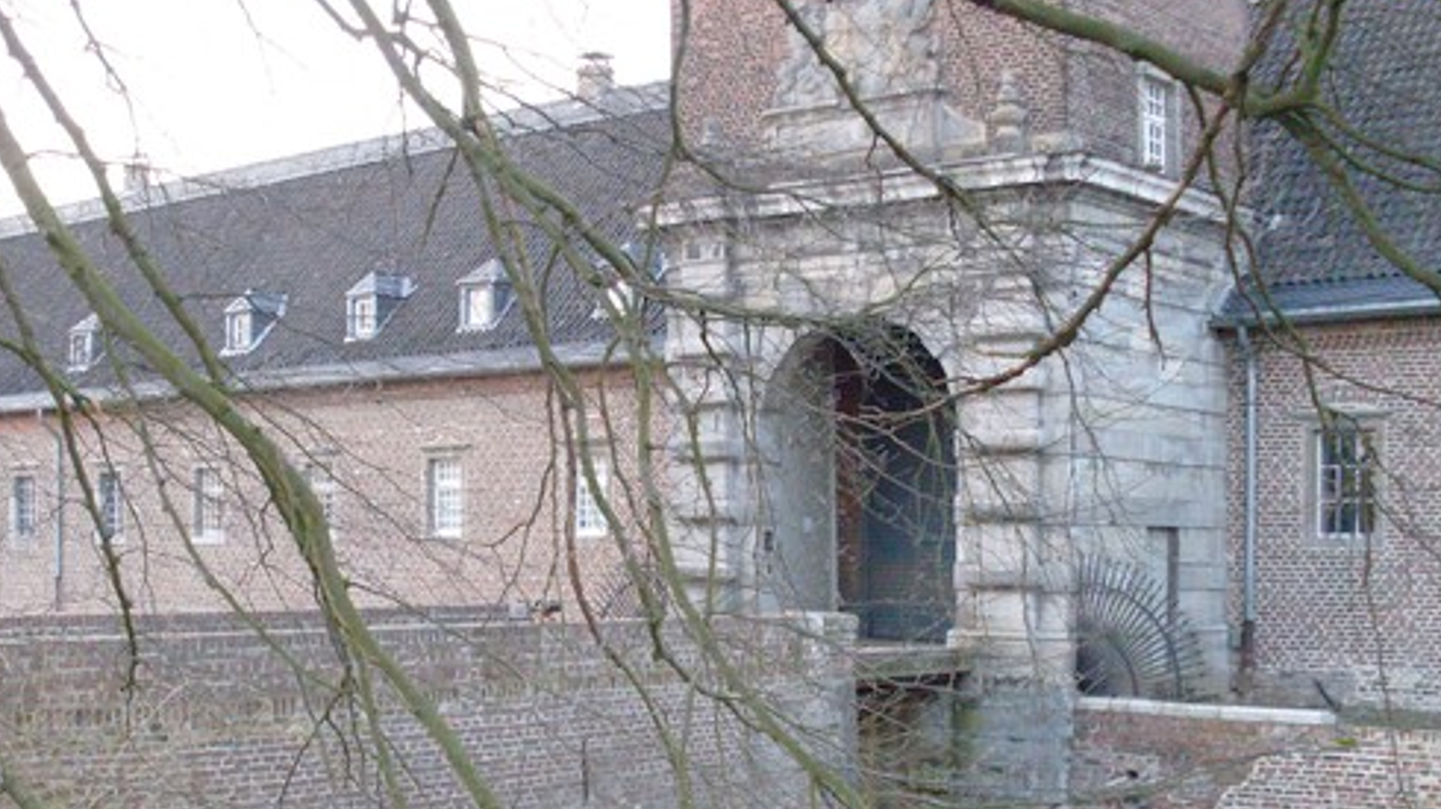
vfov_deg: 22.8
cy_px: 593
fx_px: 1986
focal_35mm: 52
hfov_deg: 39.8
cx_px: 625
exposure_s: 1/30
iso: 200
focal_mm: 6.3
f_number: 2.8
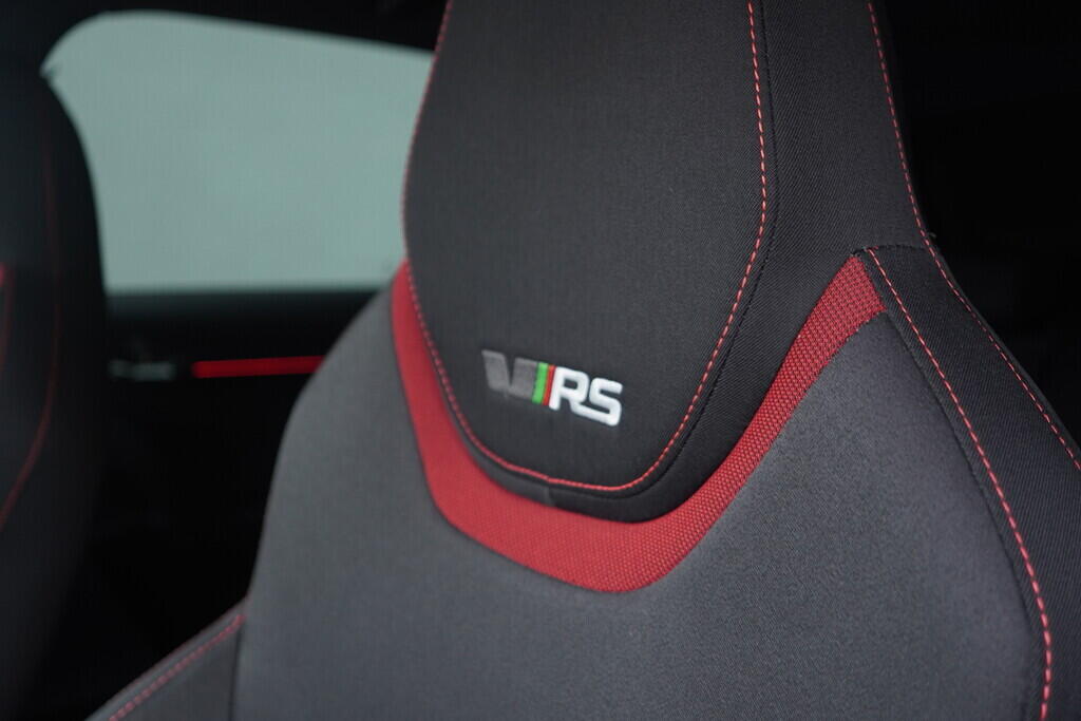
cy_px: 360
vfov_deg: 36.9
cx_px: 540
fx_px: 1081
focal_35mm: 36
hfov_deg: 53.1
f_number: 2.8
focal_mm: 24
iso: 400
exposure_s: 1/40
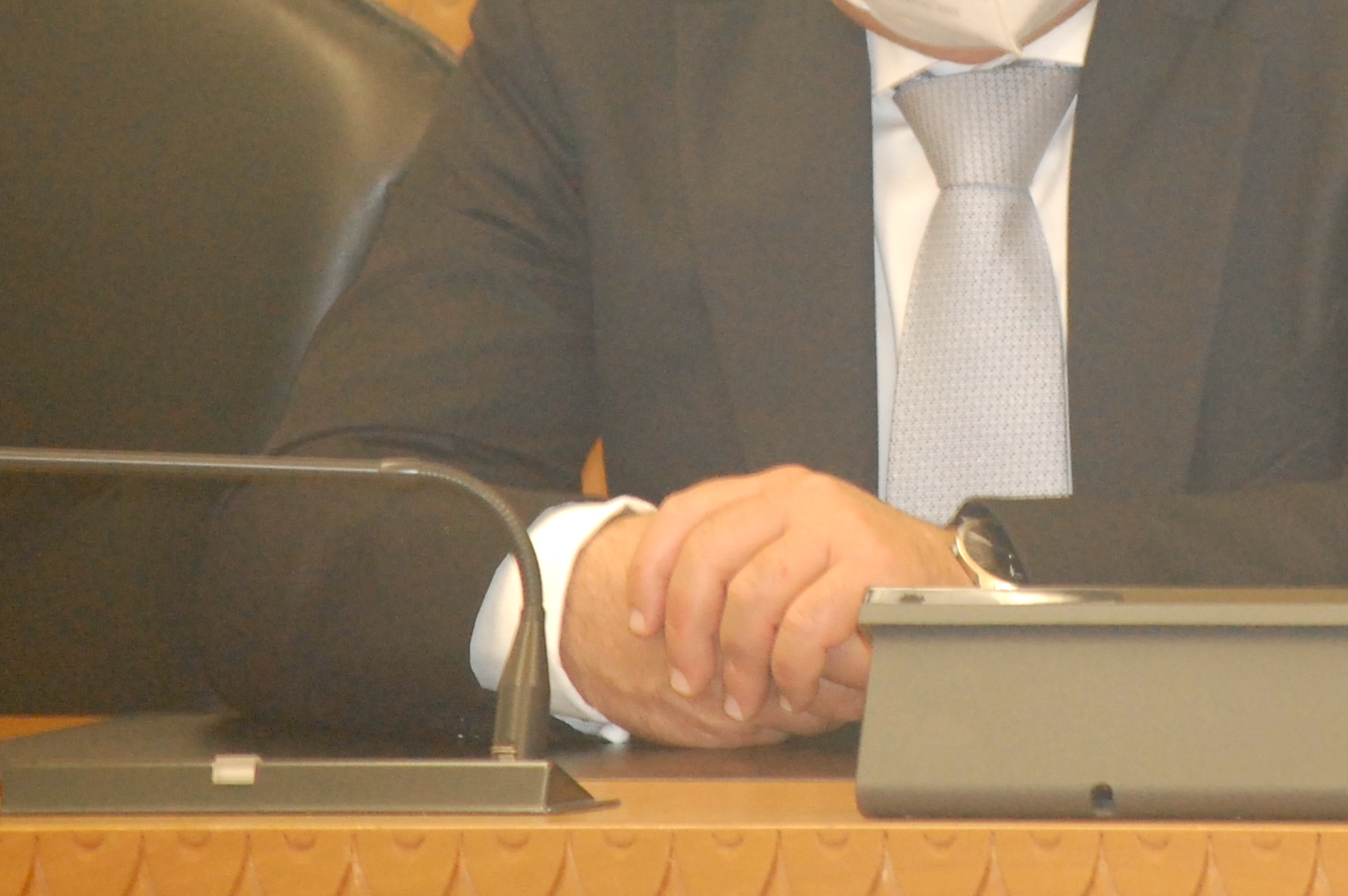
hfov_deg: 3.4
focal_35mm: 600
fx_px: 22445
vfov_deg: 2.3
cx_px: 1003
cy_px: 4
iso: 1100
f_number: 5.6
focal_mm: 180
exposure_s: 1/60
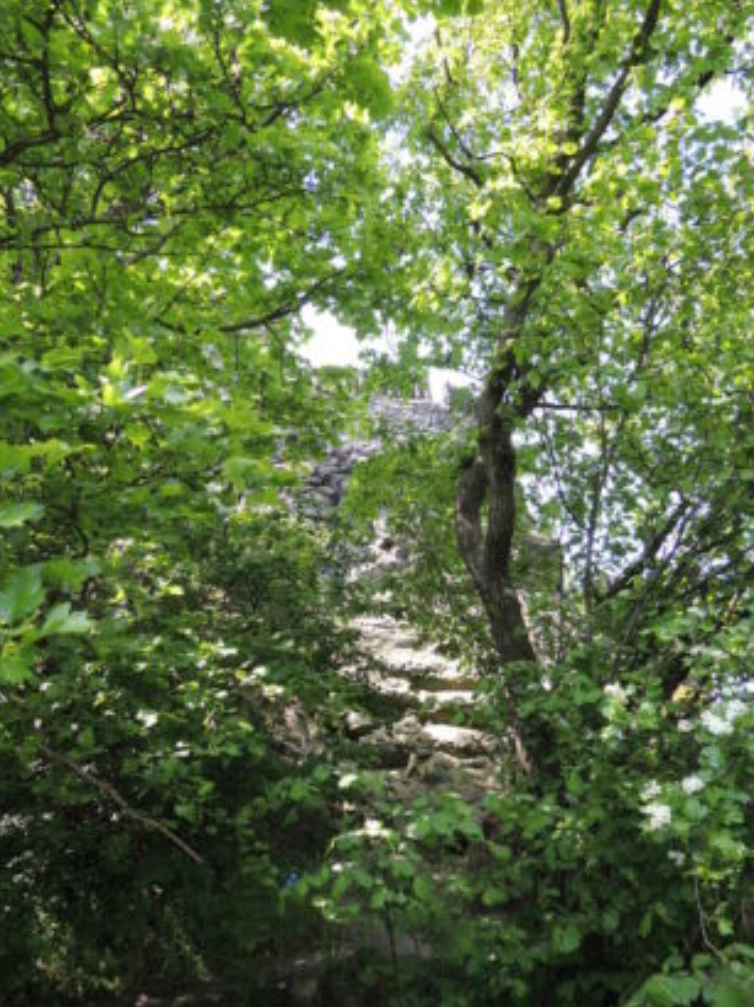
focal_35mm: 25
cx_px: 363
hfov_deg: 54.8
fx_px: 727
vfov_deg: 69.4
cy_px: 519
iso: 100
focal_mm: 4.3
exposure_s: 1/200
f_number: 2.8
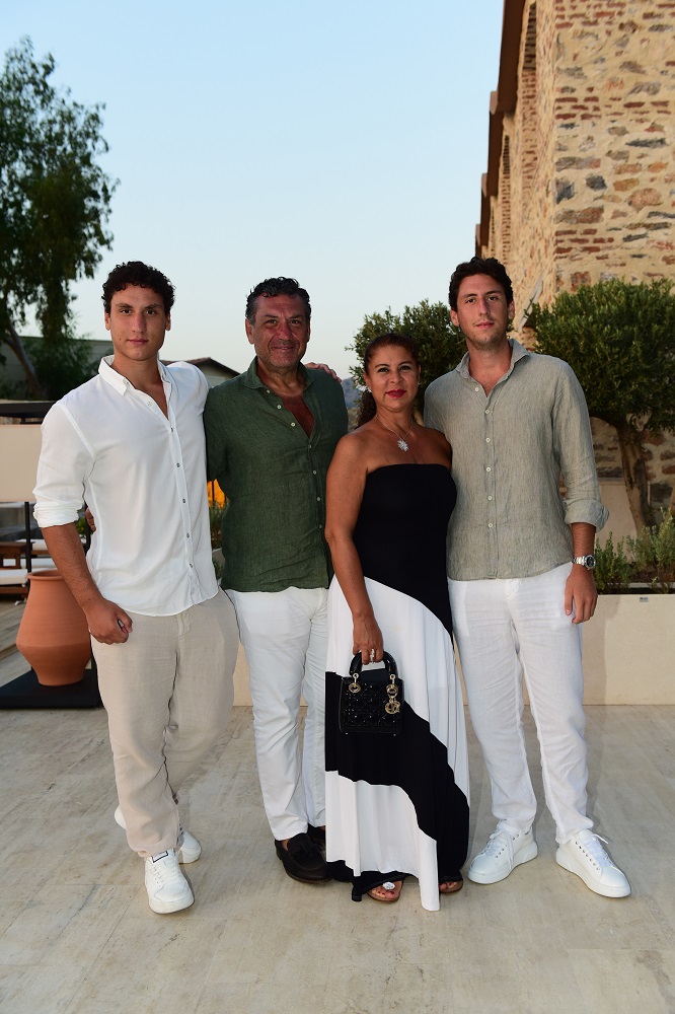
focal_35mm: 34
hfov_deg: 38.9
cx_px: 338
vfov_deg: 55.8
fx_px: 957
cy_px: 507
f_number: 5
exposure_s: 1/200
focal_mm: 34
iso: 500
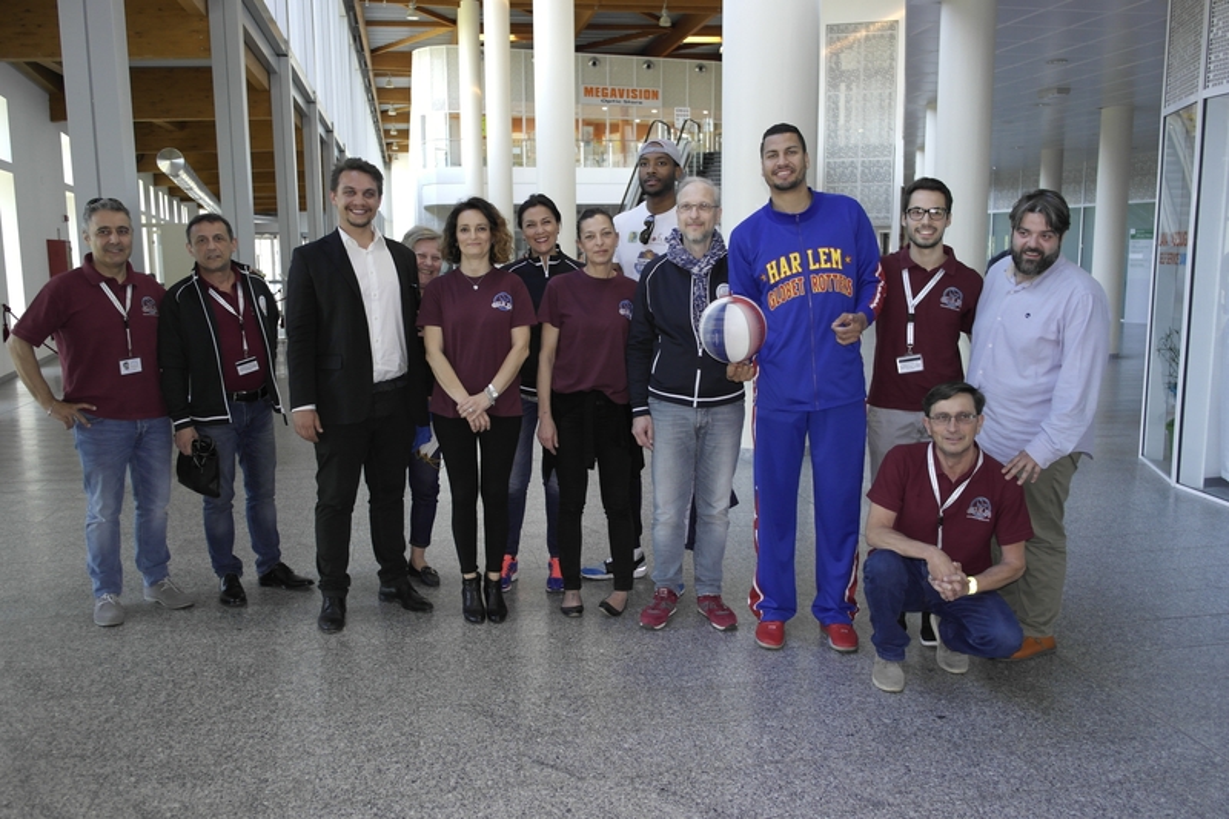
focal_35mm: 30
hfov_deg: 61.9
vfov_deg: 43.6
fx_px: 1024
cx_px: 614
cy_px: 410
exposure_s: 1/80
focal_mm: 20
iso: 400
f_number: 3.5
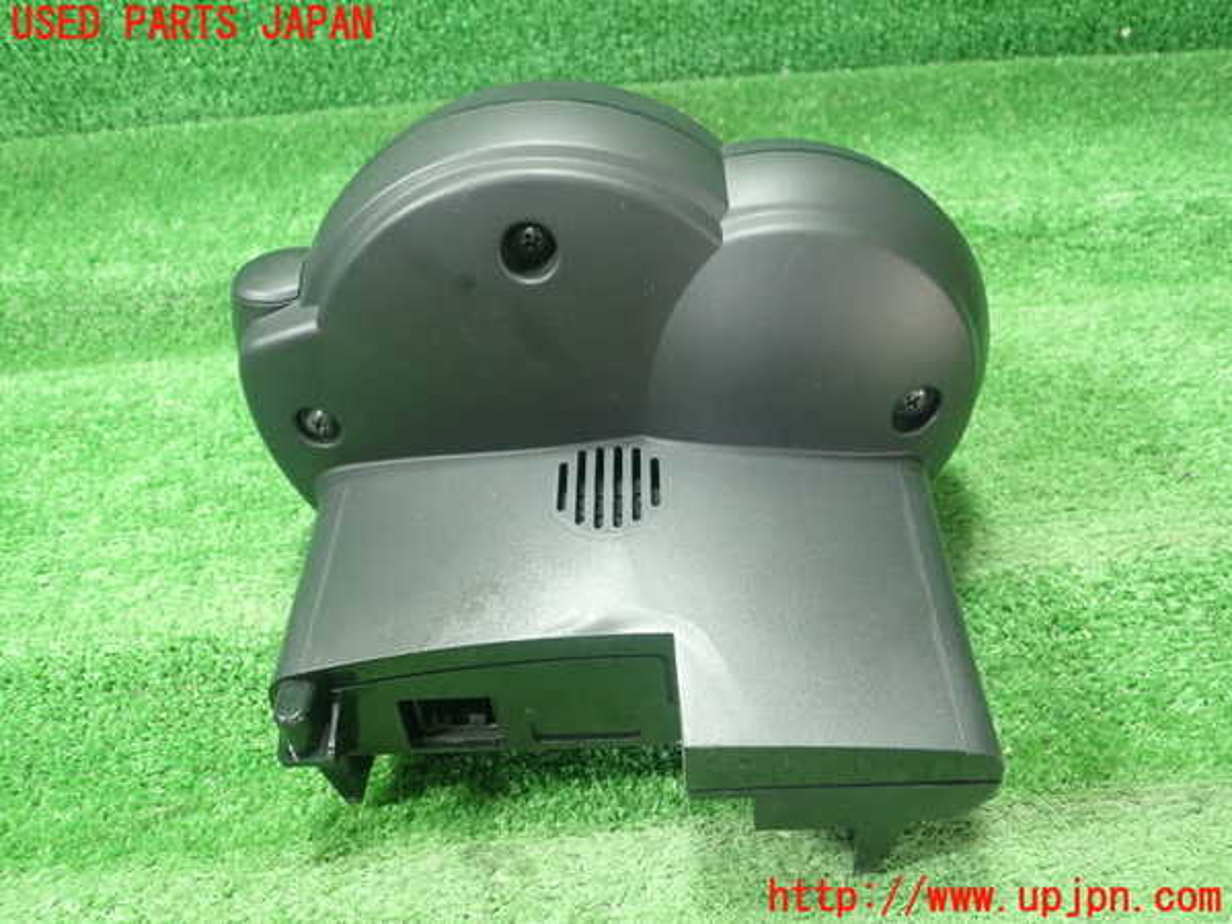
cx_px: 616
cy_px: 462
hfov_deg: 60.0
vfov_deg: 46.8
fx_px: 1068
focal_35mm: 30
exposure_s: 1/100
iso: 800
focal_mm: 5.5
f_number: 2.3
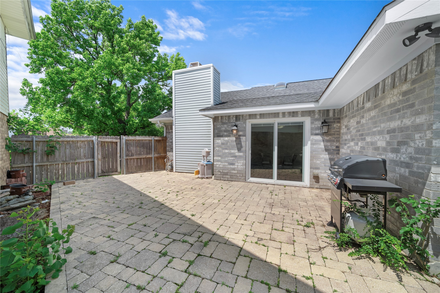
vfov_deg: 85.4
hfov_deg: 108.3
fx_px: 159
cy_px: 146
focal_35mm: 13
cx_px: 220
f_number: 9
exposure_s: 1/60
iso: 250
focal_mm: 13
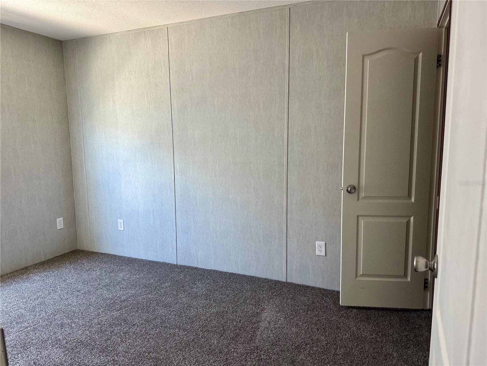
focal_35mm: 24
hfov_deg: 71.6
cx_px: 244
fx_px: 338
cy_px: 183
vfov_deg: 56.8
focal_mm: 6.76
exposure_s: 1/84
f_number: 1.78
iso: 200
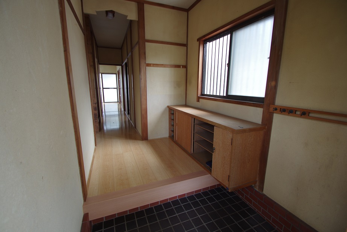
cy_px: 116
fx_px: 145
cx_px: 174
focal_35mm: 15
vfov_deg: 77.3
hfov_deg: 100.4
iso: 100
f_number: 3.5
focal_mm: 10
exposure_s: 1/30
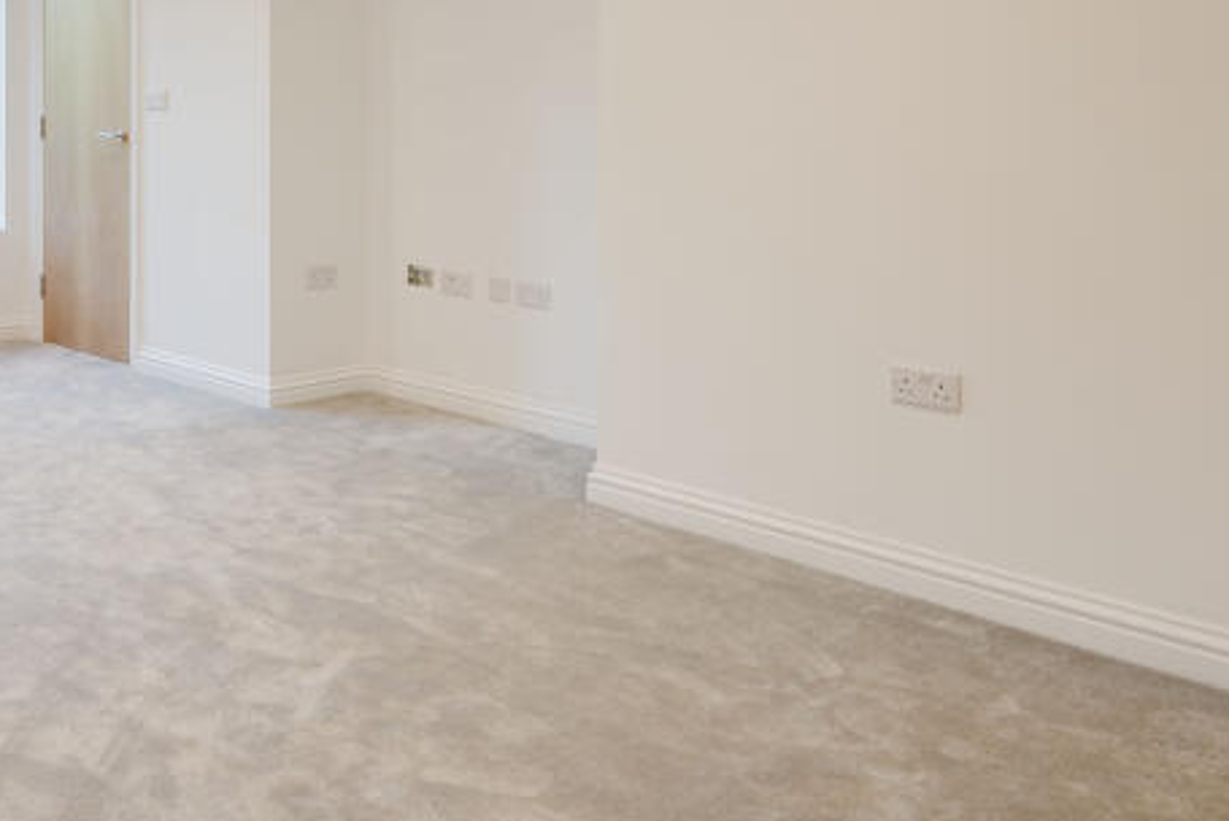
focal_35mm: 36
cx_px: 273
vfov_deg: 35.0
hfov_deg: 50.4
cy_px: 100
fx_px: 1230
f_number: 8
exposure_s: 1/13
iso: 100
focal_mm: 16
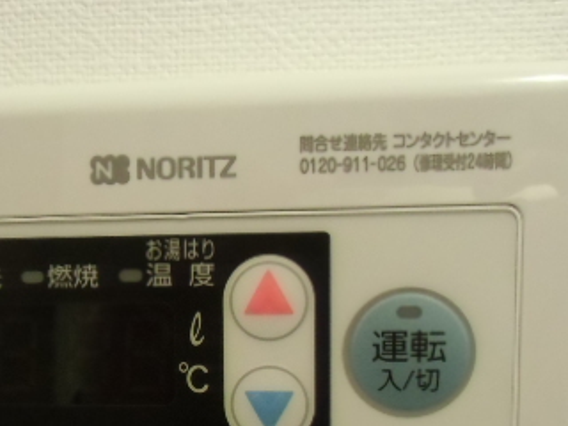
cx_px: 227
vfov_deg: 29.0
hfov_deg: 39.5
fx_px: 788
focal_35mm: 48
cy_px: 387
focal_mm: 4.24
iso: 800
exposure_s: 1/60
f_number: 3
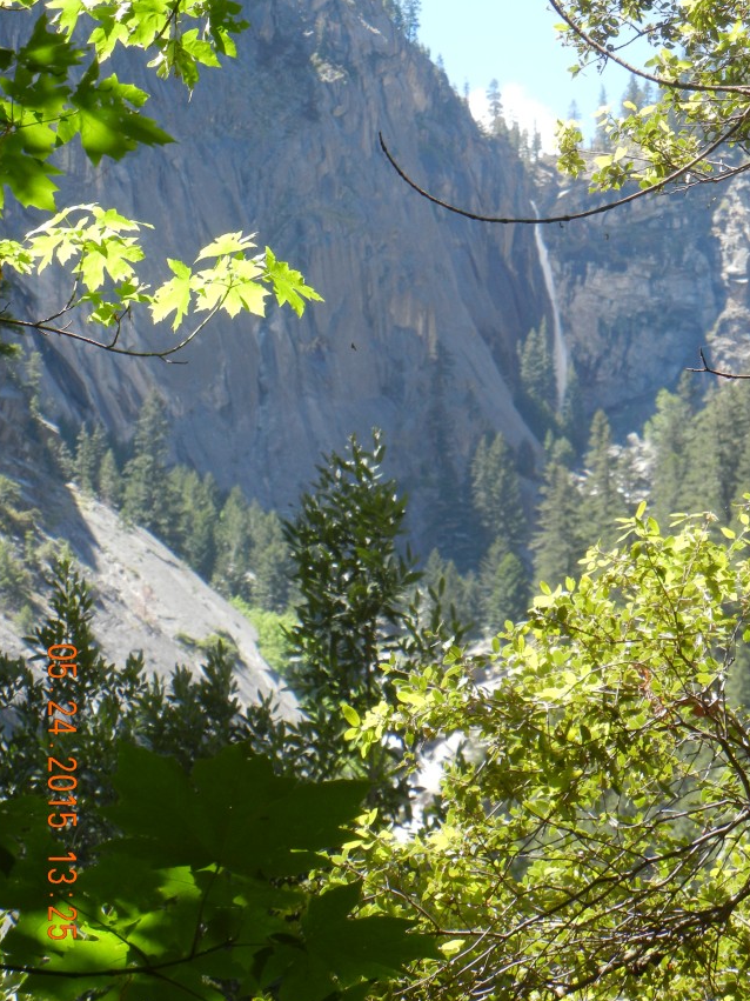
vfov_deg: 12.3
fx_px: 4623
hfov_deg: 9.3
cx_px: 420
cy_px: 412
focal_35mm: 160
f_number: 4.6
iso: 160
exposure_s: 1/192
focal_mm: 24
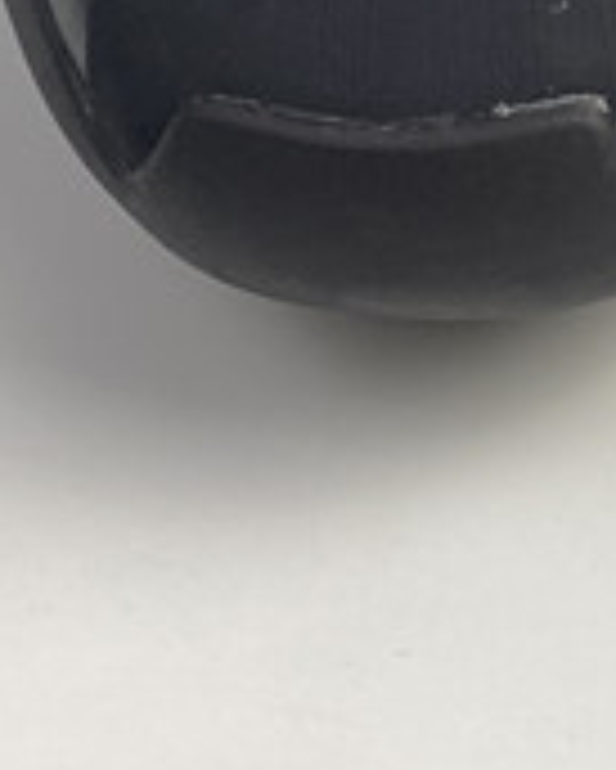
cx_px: 1515
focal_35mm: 148
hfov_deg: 9.3
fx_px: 3370
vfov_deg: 11.9
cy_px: -675
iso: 40
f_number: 1.8
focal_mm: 4.25
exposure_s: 1/100
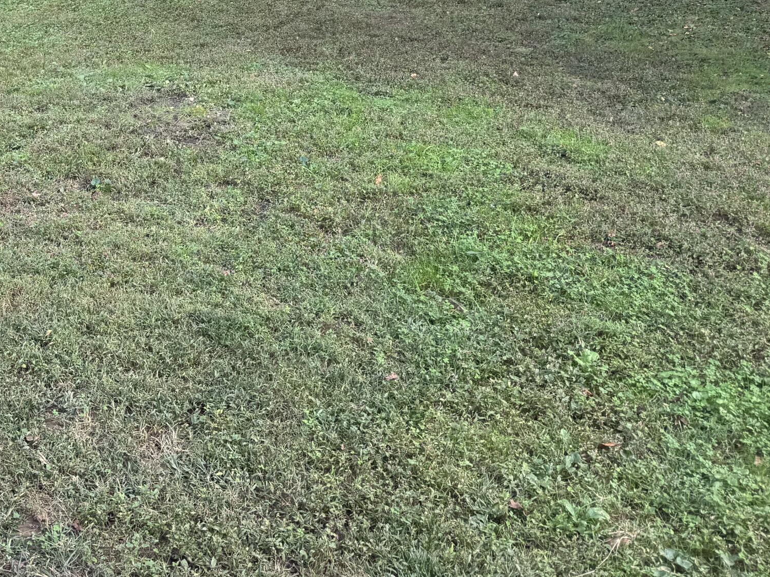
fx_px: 1068
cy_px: 2
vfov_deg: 28.4
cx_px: 109
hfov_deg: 37.6
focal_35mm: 48
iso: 64
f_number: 1.78
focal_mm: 6.76
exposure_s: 1/275
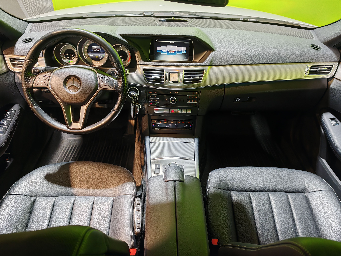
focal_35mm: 27
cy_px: 128
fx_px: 266
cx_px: 170
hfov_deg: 65.3
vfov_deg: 51.4
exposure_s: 1/33
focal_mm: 6.83
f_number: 1.4
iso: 80
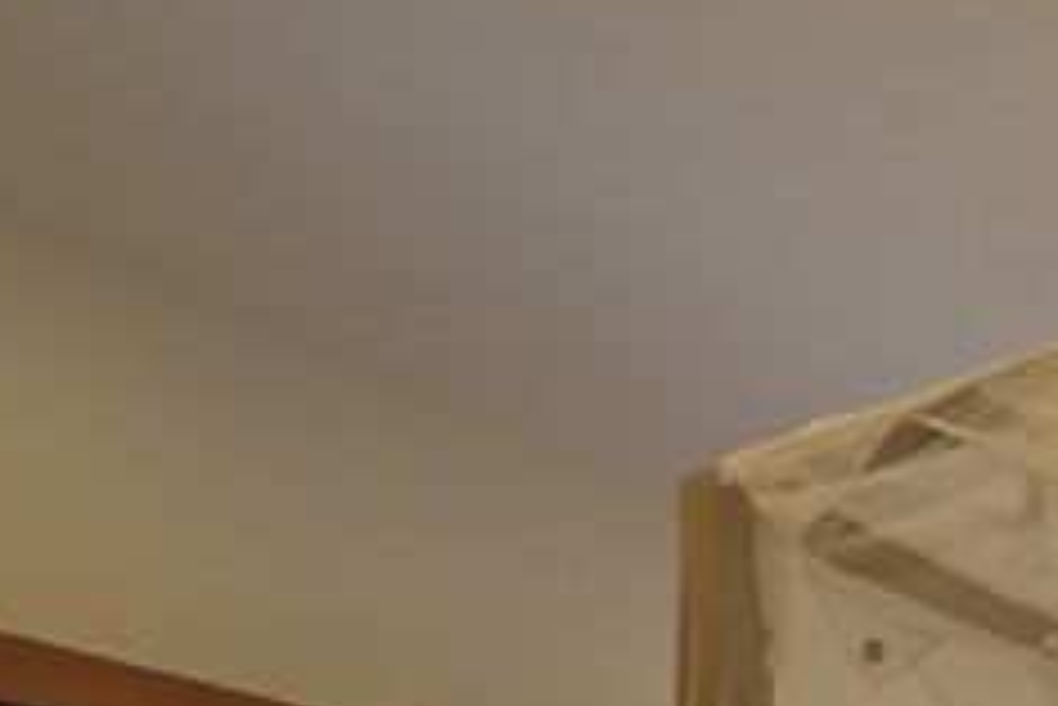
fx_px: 1500
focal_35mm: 51
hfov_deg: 30.4
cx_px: 1387
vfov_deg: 21.1
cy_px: 1144
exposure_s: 1/40
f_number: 9
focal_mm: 10
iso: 4000
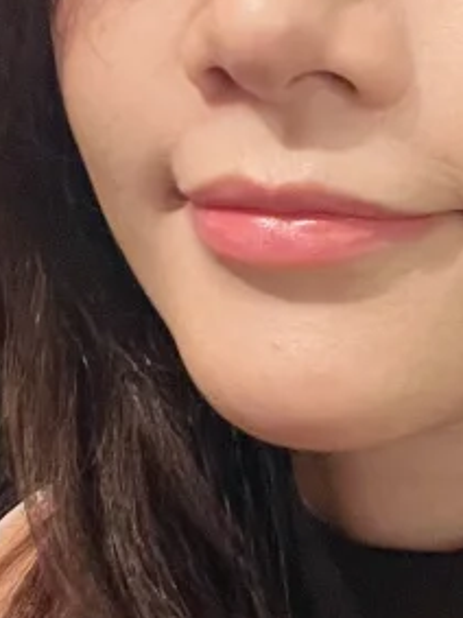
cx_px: 395
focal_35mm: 117
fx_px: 2088
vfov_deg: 16.7
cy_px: 494
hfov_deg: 12.6
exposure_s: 1/25
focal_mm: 2.71
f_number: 2.2
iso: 400
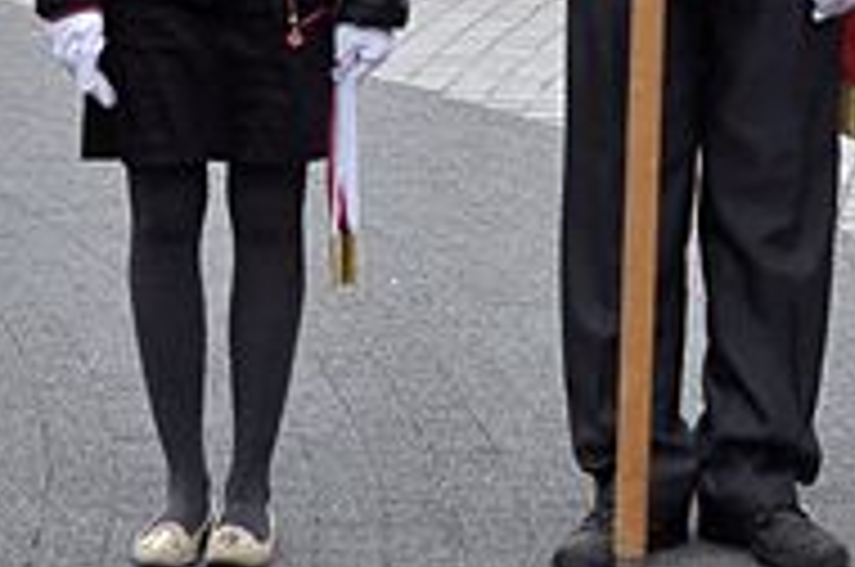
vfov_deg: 9.2
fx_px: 3509
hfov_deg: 13.8
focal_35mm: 148
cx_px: 684
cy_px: -11
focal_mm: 22
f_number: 9
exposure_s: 1/320
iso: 500
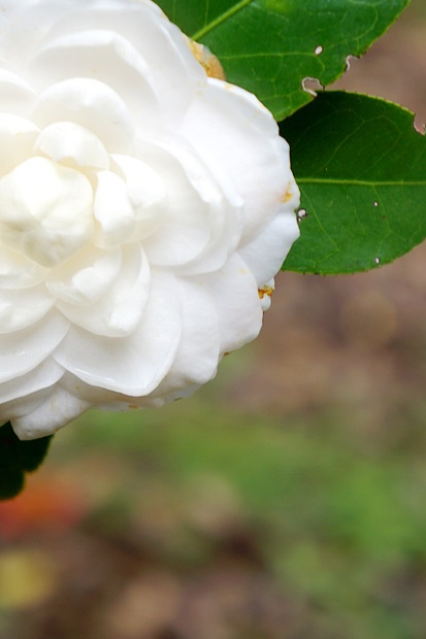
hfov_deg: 12.0
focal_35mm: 114
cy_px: 308
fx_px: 2024
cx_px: 146
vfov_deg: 18.0
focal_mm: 46
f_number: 5
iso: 100
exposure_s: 1/100
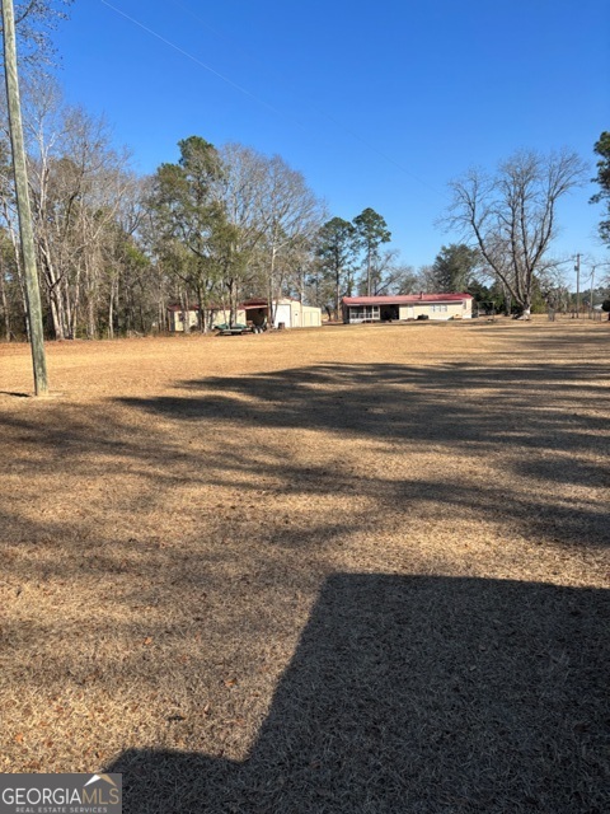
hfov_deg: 53.1
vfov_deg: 67.3
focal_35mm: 26
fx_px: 611
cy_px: 407
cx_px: 305
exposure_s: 1/1845
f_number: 1.6
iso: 50
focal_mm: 5.96
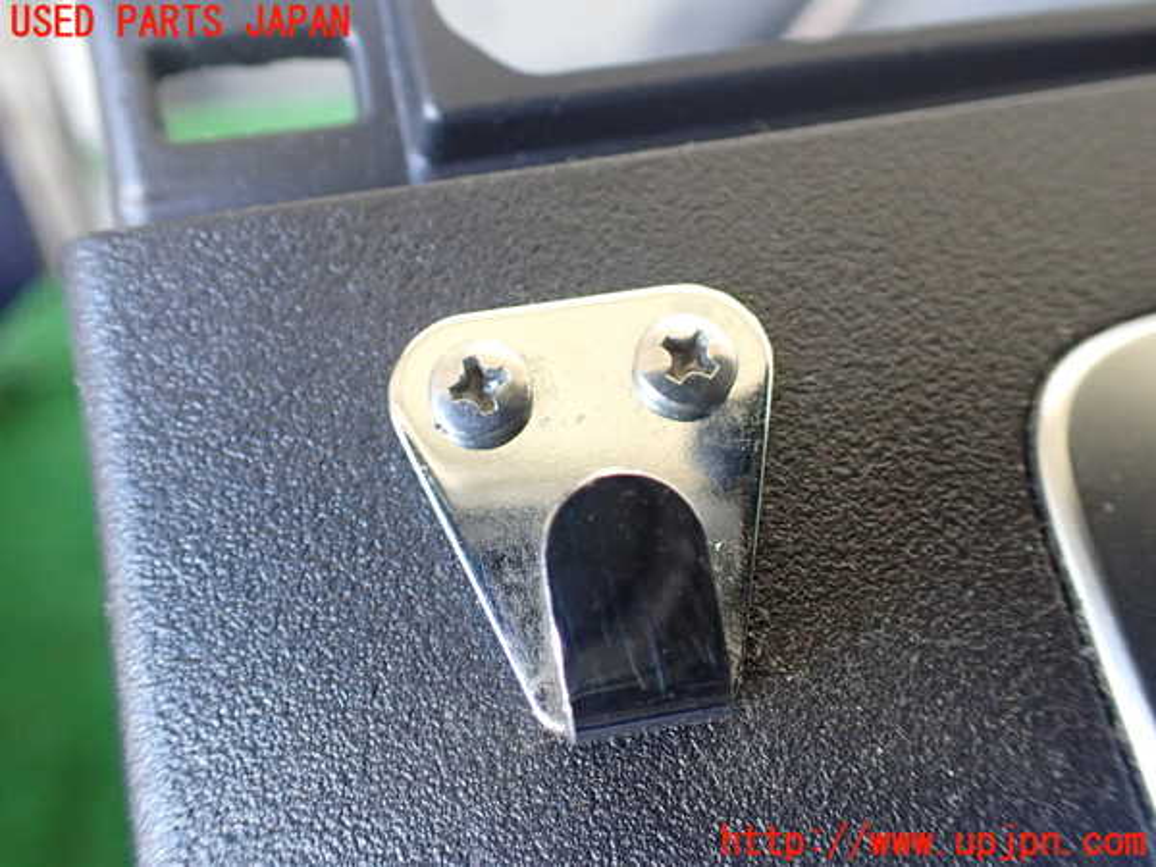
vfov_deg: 46.8
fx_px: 1002
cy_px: 434
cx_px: 578
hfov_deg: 60.0
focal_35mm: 30
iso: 800
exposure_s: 1/80
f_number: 2.3
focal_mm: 5.4
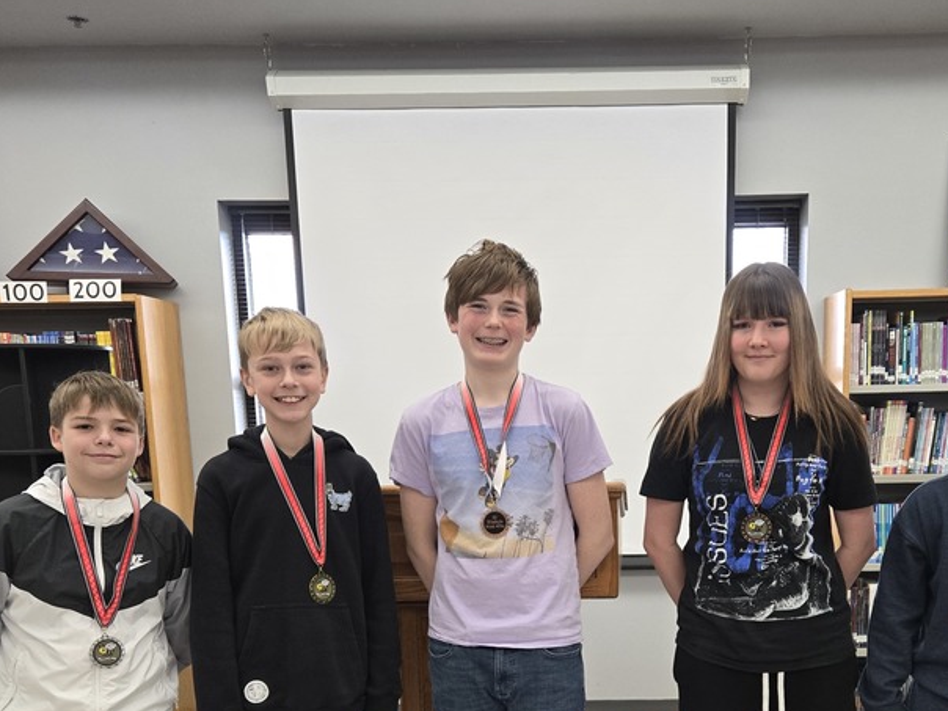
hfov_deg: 47.4
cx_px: 592
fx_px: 1068
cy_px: 582
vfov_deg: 35.5
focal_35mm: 39
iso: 250
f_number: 1.8
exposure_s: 1/120
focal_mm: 5.4
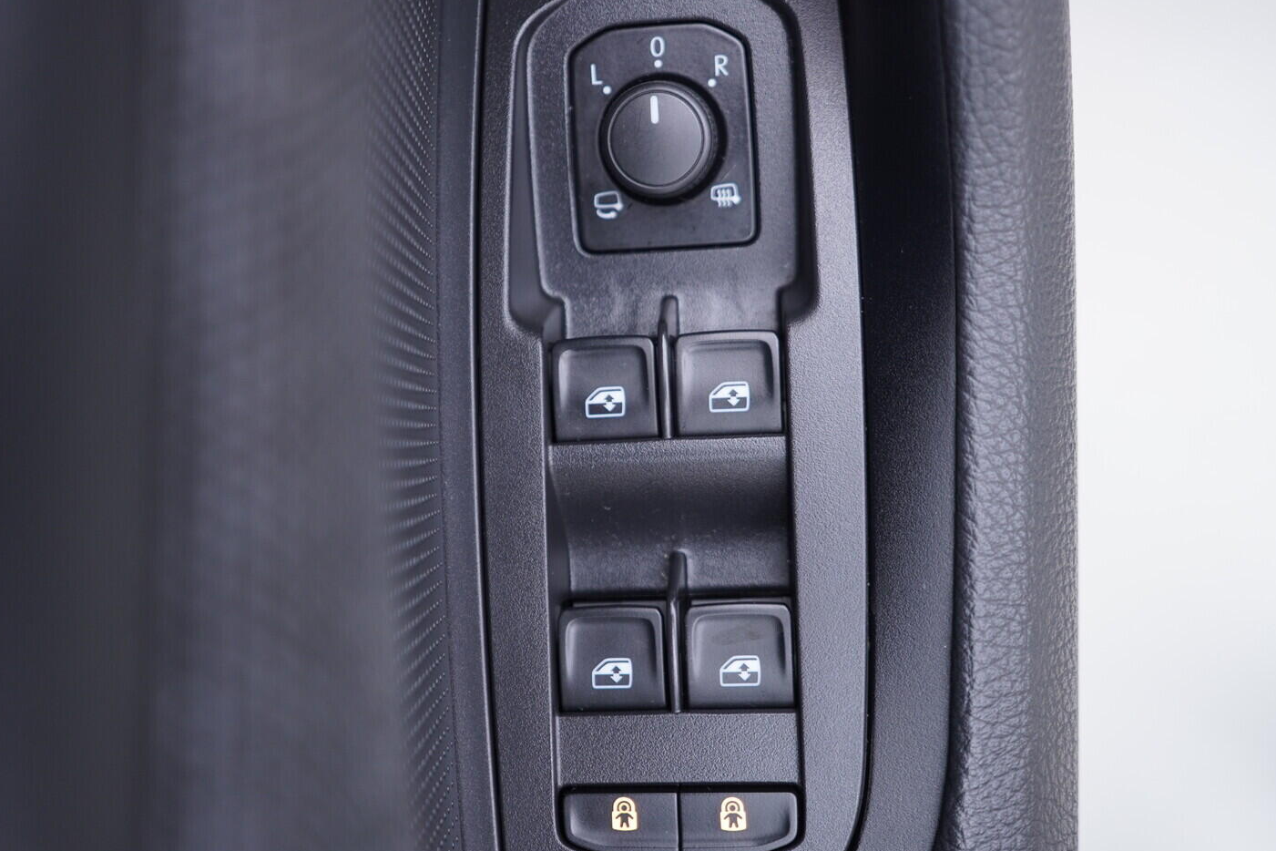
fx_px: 1311
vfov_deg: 35.9
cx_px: 634
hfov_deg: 51.9
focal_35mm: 37
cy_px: 435
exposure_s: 1/40
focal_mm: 24
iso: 250
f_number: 2.8
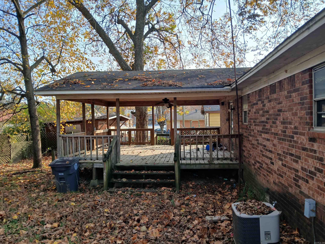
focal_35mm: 26
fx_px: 244
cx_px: 162
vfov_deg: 53.1
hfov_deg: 67.3
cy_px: 122
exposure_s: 1/142
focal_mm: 3.98
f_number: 1.8
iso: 20
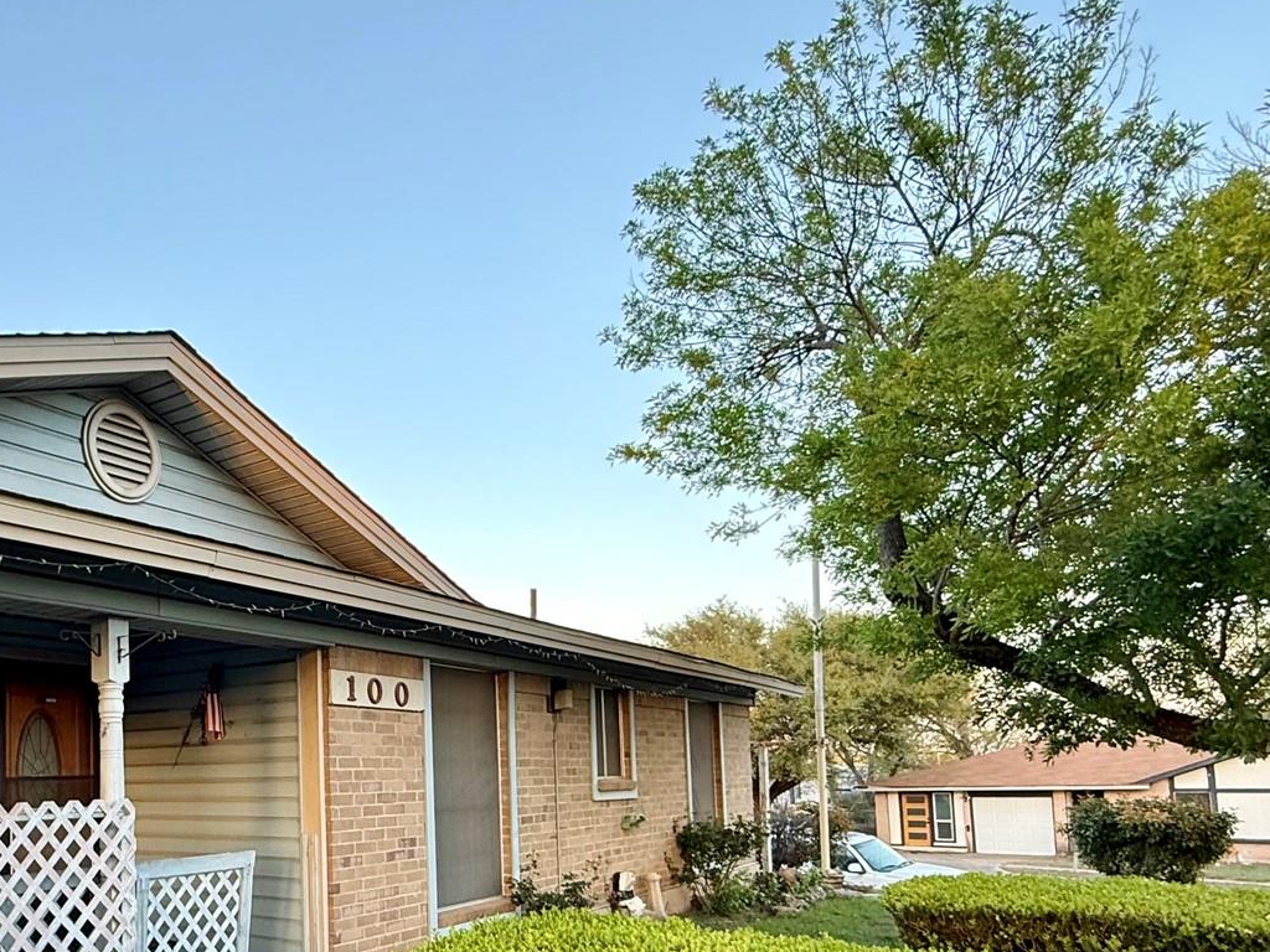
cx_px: 264
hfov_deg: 58.8
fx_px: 1027
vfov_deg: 48.0
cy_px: 703
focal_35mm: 28
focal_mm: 2.22
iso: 64
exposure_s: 1/99
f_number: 2.2
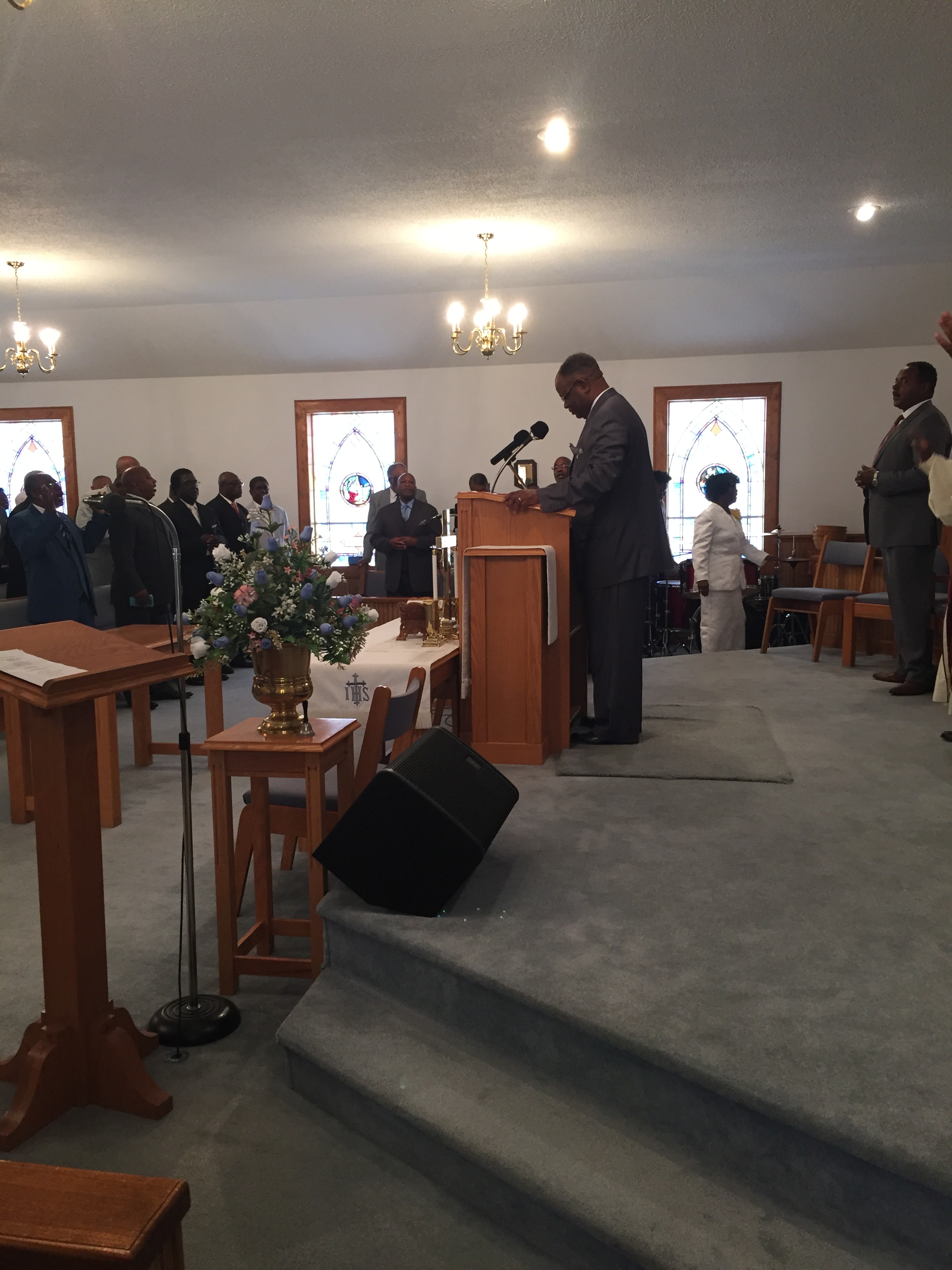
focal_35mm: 29
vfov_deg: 61.7
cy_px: 635
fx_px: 1063
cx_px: 476
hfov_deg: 48.2
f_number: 2.2
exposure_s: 1/30
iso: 125
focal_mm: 4.15
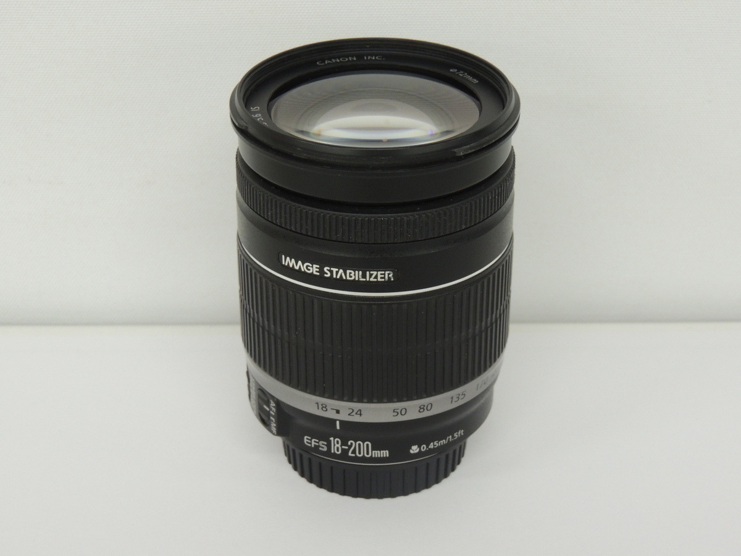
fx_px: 1605
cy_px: 278
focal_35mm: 75
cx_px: 370
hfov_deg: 26.0
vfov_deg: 19.6
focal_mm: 13.3
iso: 400
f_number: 3.9
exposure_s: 1/50
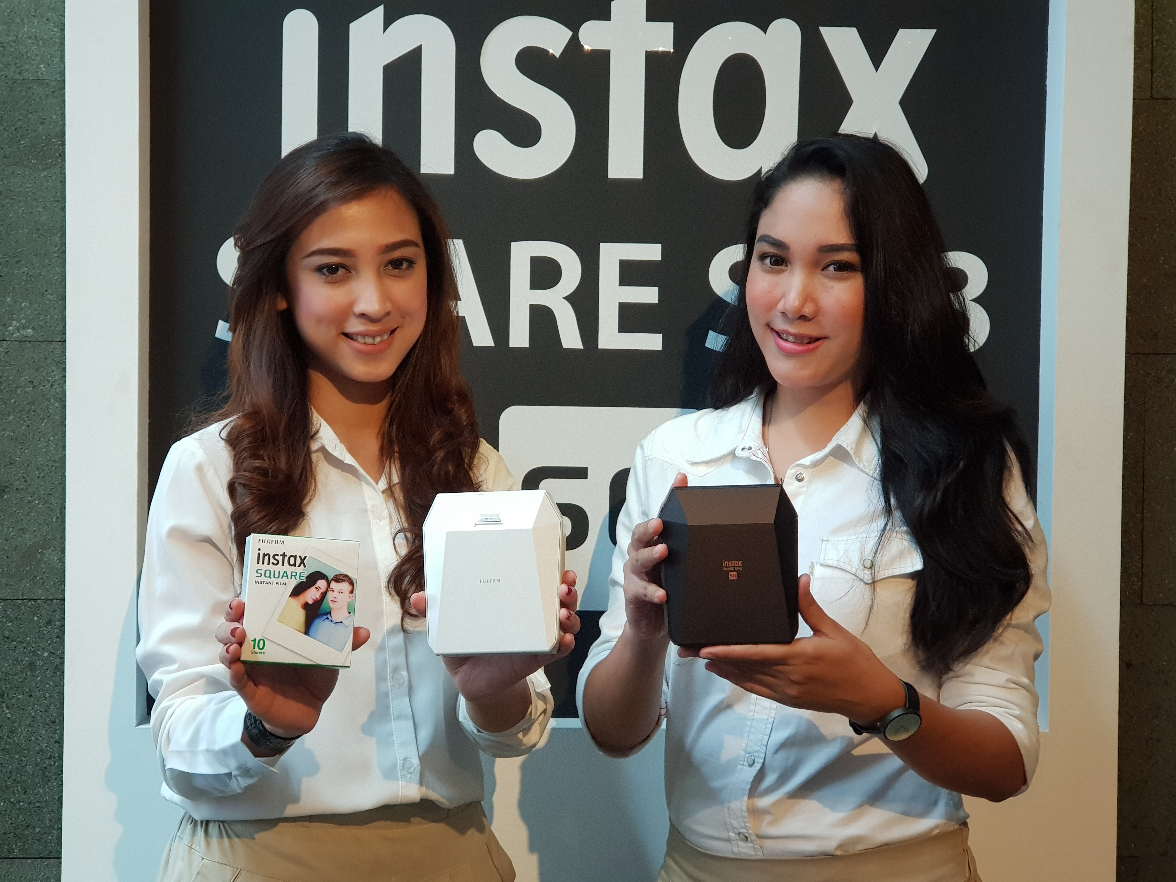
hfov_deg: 36.8
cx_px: 588
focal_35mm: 52
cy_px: 441
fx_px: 1767
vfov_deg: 28.0
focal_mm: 6
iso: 200
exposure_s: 1/33
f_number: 2.4
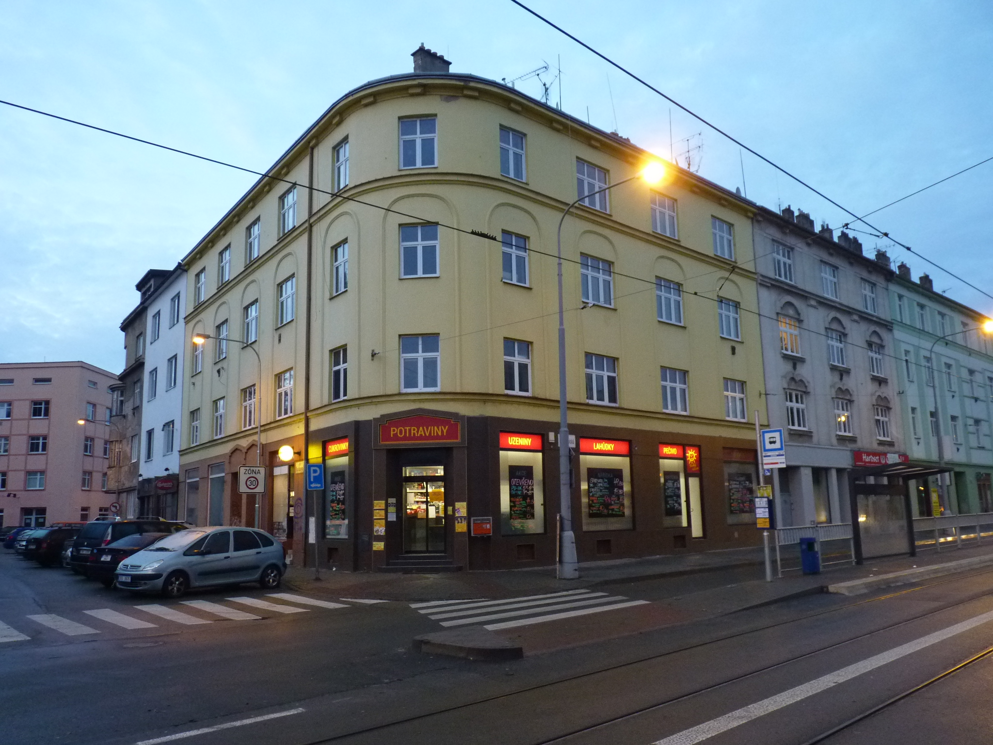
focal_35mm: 27
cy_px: 372
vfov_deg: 51.4
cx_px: 496
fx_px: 775
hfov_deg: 65.3
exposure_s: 1/15
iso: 400
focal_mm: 4.8
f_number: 2.8
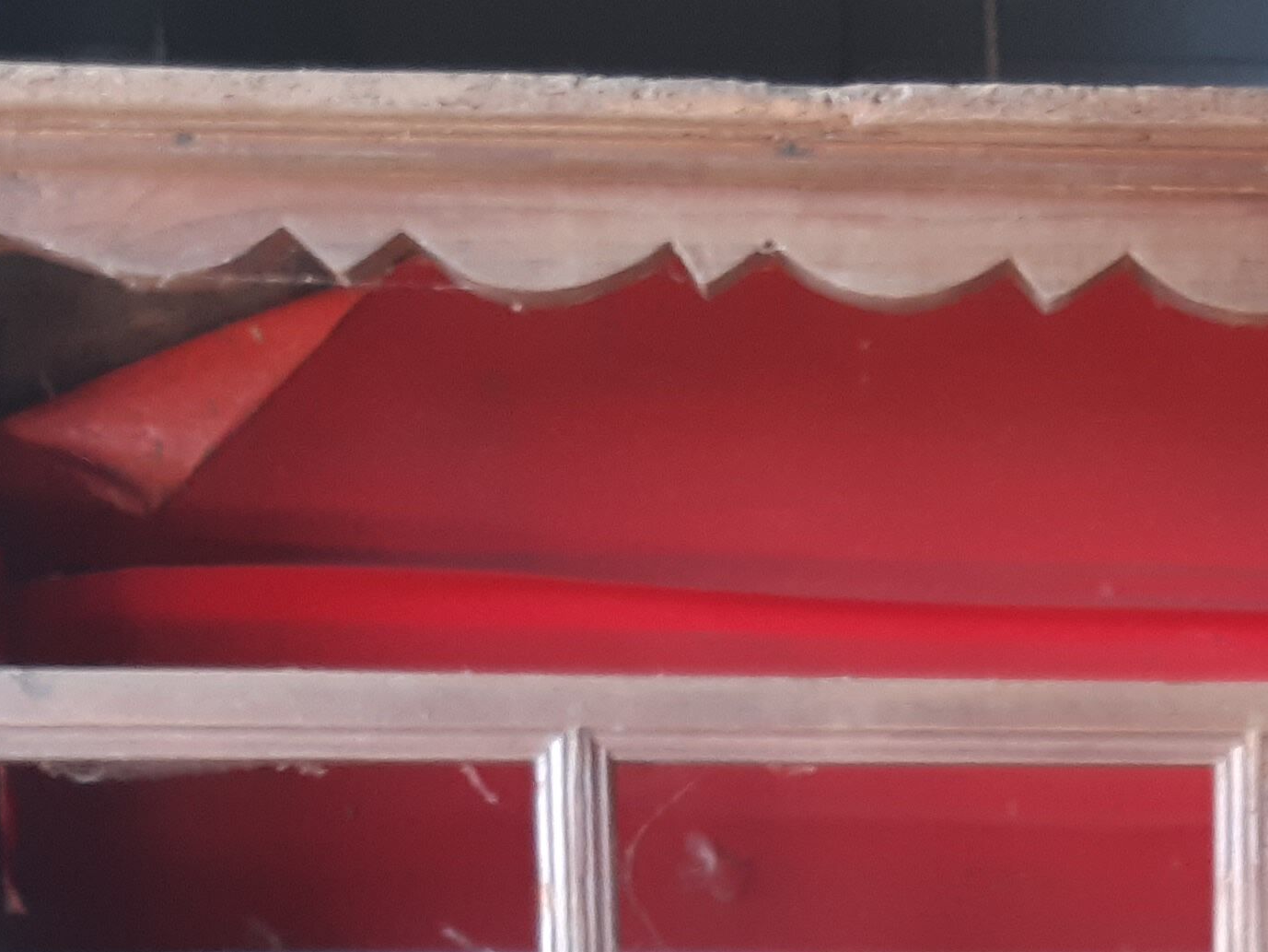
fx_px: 3187
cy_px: 1460
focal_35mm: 87
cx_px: 1157
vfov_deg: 15.5
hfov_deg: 21.9
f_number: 1.7
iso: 80
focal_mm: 3.92
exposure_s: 1/50
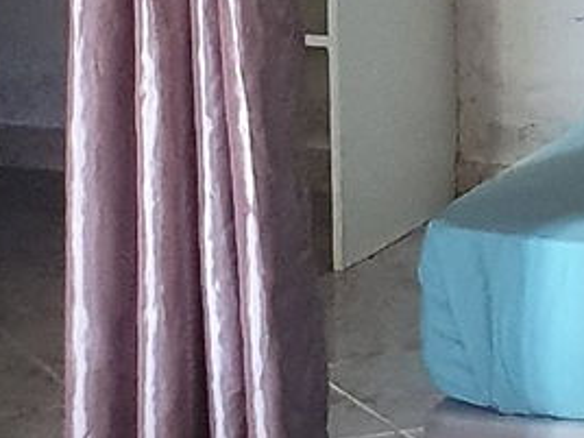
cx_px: 464
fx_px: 3492
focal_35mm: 207
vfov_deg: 7.2
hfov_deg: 9.5
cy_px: 47
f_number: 2.4
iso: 640
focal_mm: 4.32
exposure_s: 1/50
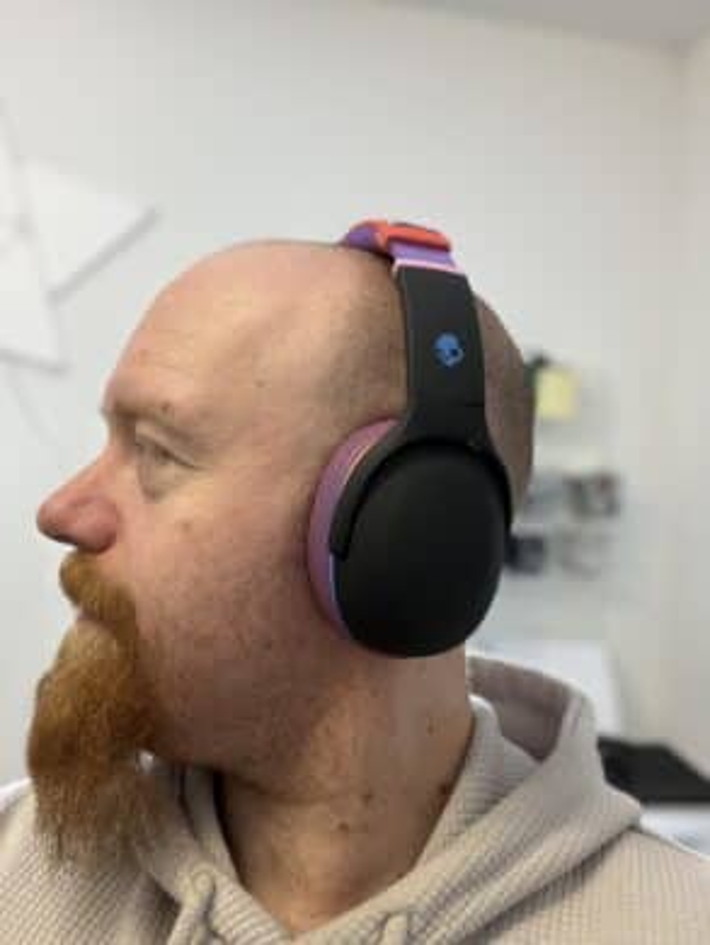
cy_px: 472
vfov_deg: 59.9
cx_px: 355
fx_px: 820
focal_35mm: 30
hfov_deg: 46.8
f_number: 2.2
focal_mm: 2.71
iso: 160
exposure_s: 1/50
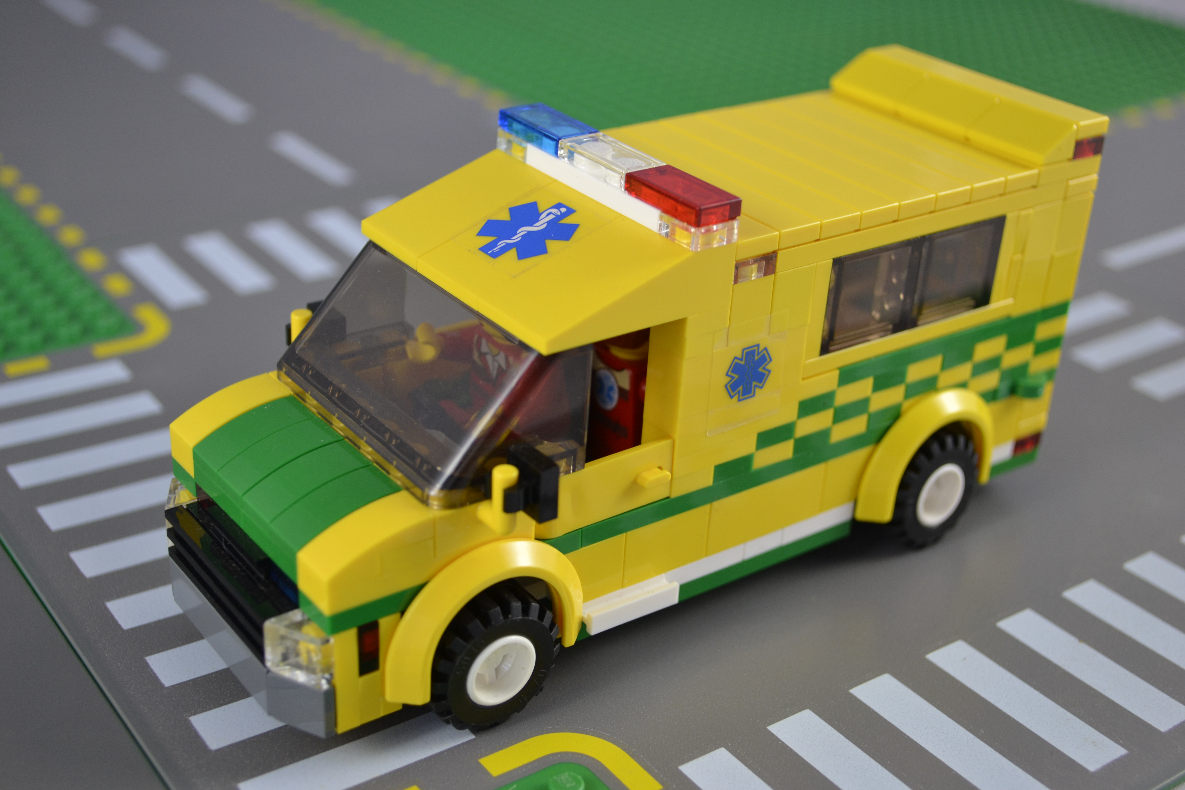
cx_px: 592
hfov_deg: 41.1
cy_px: 395
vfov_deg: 28.1
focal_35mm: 48
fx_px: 1580
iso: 400
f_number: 4.8
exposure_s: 1/50
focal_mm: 32
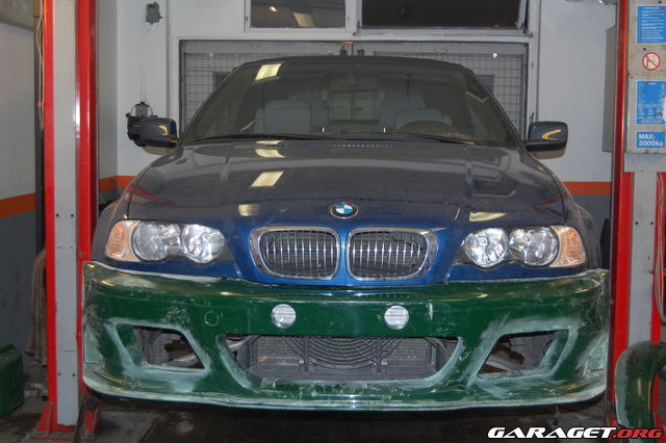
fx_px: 971
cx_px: 333
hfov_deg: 37.9
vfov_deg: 25.7
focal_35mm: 52
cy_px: 222
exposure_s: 1/60
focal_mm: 35
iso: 400
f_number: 4.8
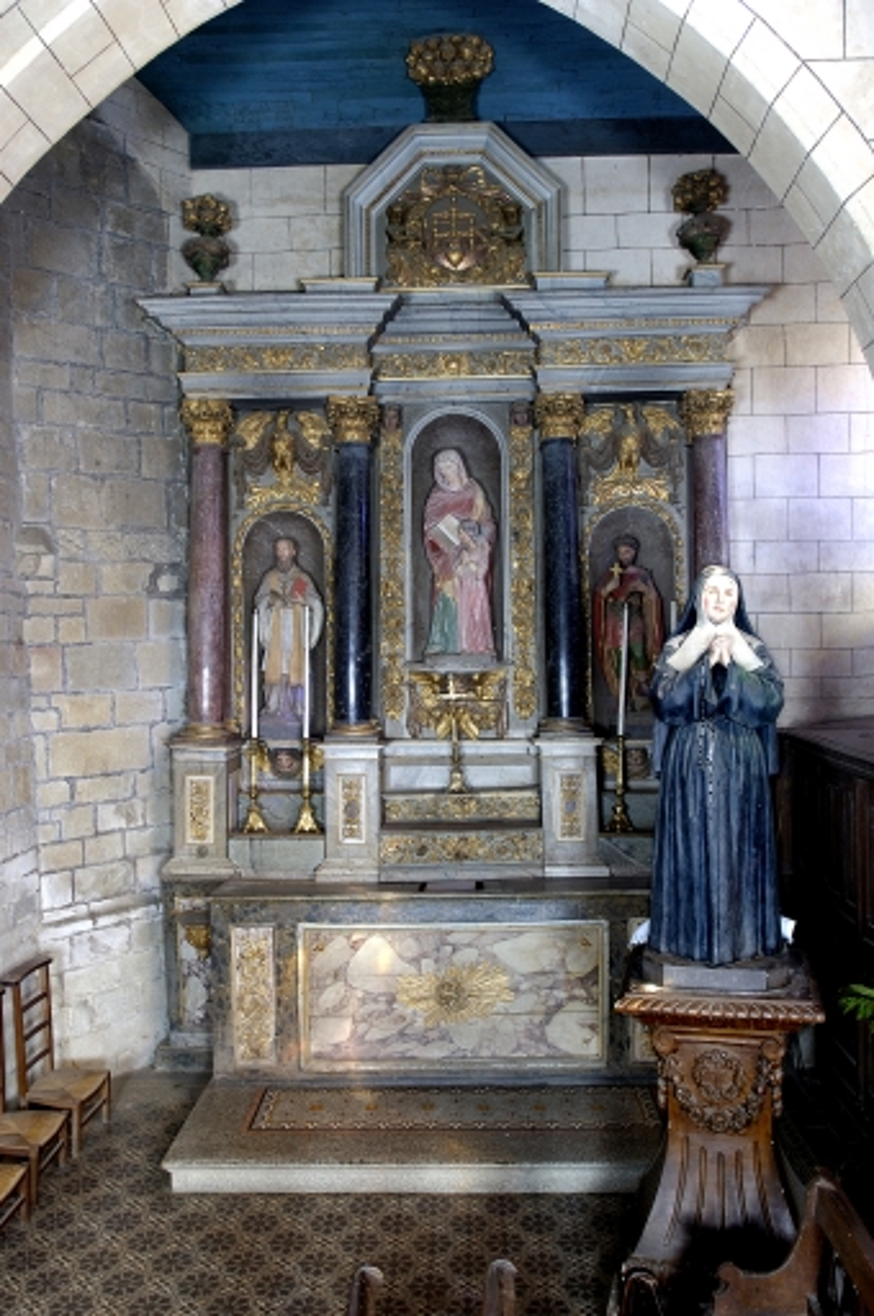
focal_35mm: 28
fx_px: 1041
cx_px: 437
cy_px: 658
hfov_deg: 45.6
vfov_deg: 64.6
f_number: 13
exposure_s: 1
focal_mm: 19
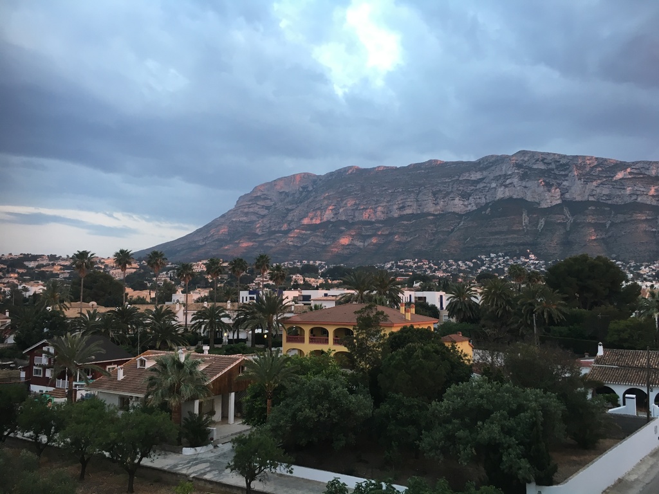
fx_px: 552
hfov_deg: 61.7
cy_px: 247
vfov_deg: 48.2
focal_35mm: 29
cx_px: 330
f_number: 2.2
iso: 64
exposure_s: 1/33
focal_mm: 4.15
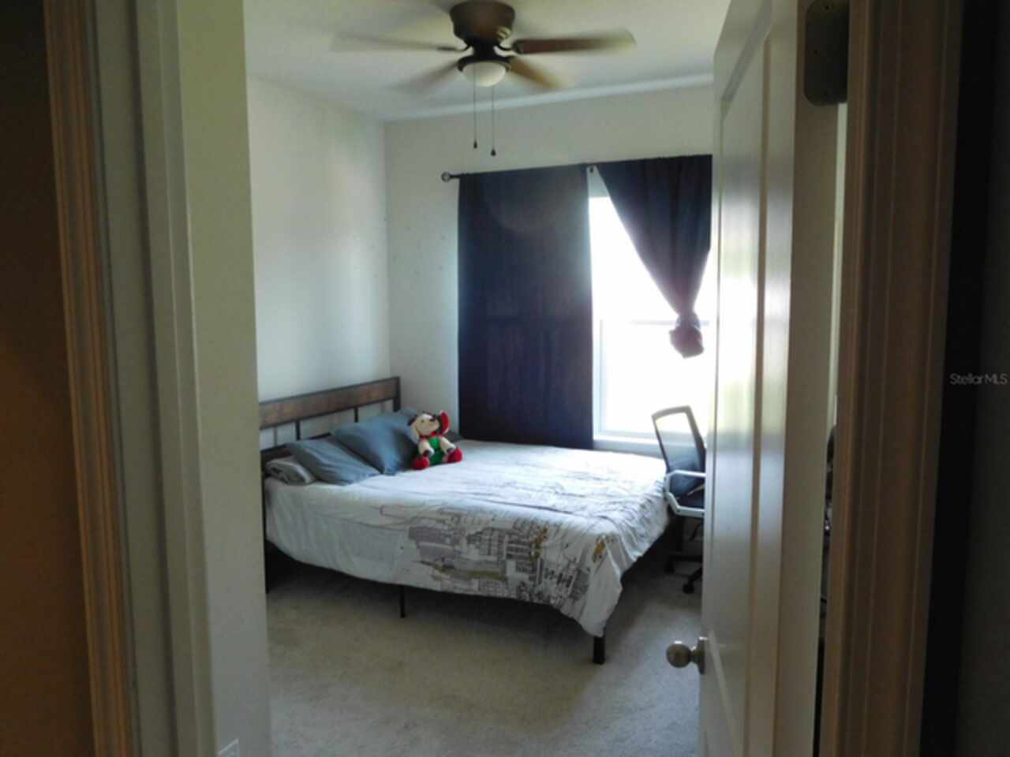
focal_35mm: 25
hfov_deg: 69.4
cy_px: 378
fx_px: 729
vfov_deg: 54.9
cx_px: 505
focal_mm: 4.5
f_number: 3.4
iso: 320
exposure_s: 1/30
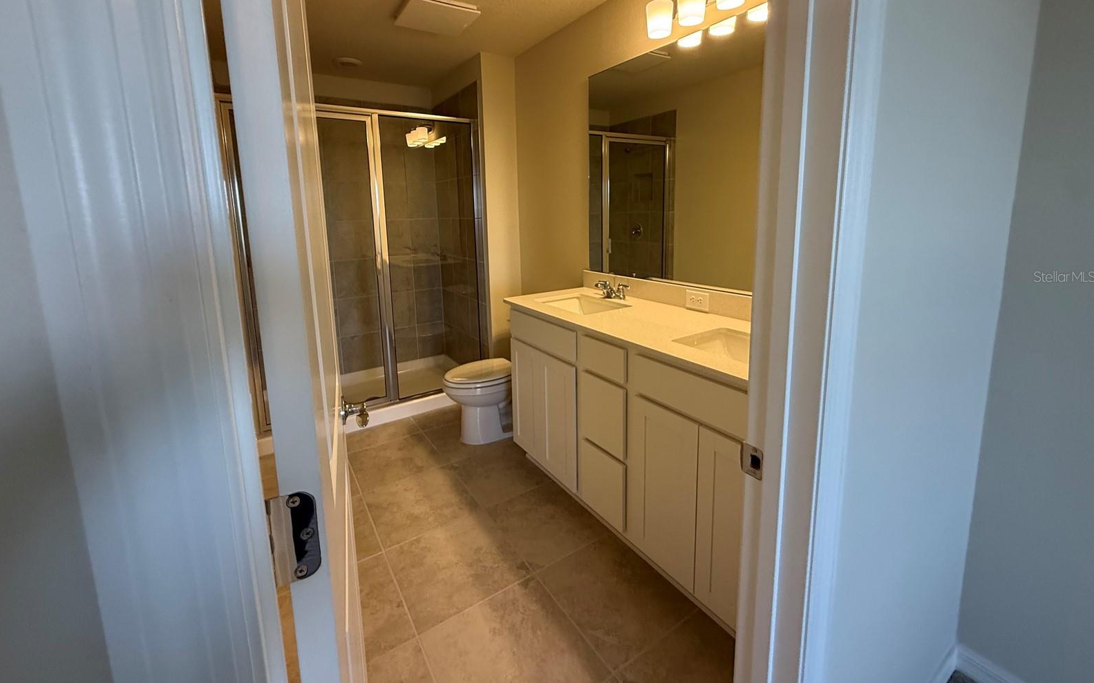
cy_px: 276
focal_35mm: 15
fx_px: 447
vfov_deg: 74.0
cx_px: 546
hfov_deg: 101.5
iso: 200
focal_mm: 2.22
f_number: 2.2
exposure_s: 1/120
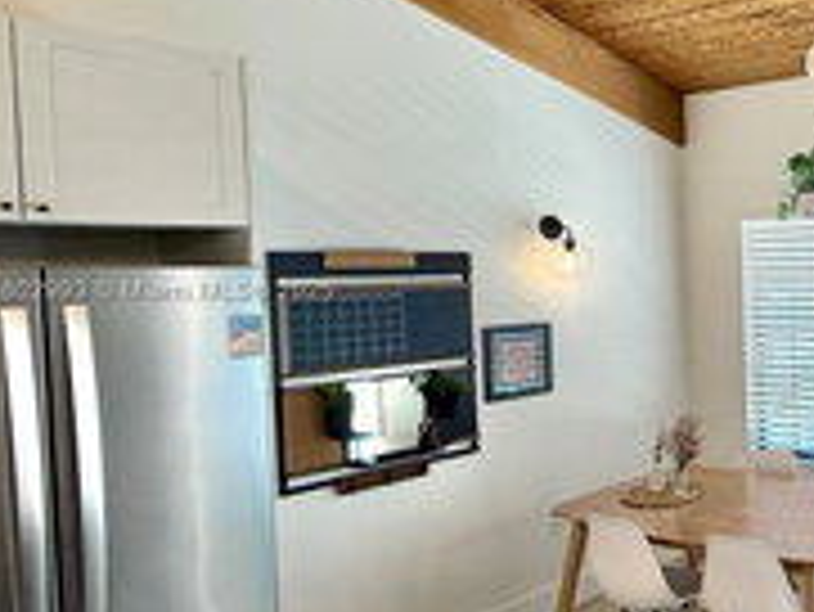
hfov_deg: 42.4
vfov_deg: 43.0
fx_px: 777
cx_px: 911
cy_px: 292
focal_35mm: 33
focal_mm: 2.22
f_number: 2.2
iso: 125
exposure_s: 1/120
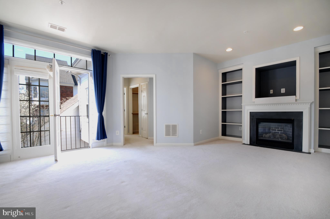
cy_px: 110
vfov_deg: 77.2
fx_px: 137
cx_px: 165
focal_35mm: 15
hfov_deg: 100.5
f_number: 6.3
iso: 100
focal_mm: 10
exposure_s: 1/100
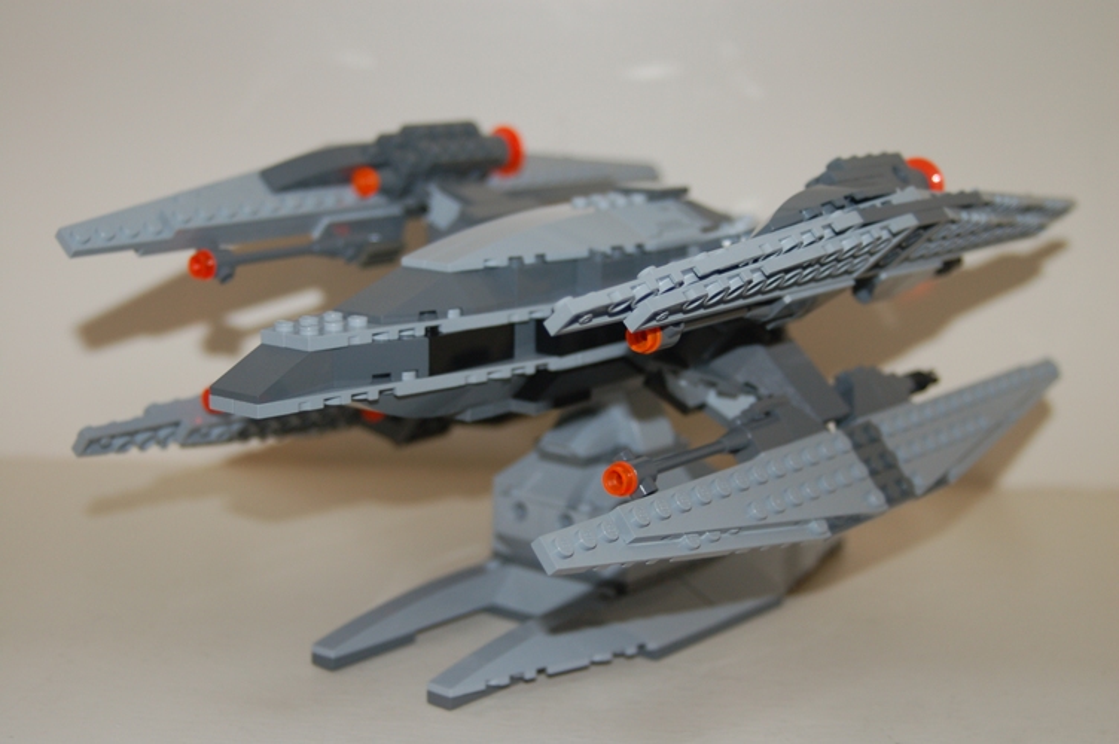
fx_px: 2050
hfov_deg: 30.5
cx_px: 560
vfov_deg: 20.6
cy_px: 372
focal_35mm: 66
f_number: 4.5
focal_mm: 44
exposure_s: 1/60
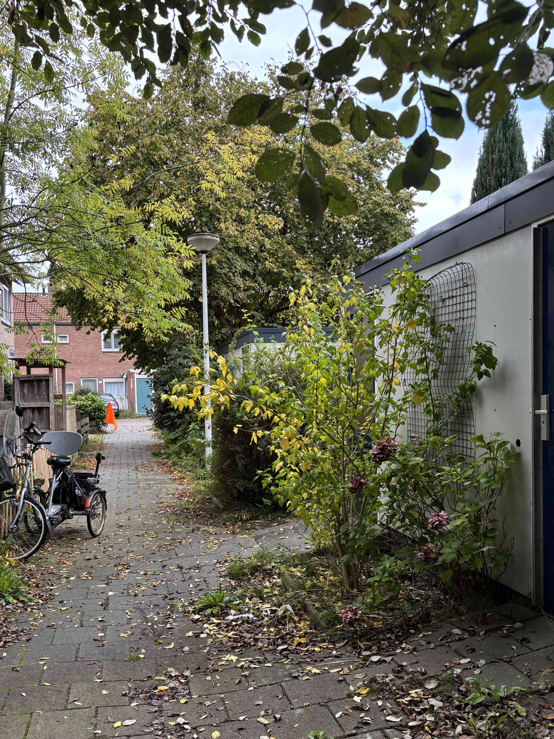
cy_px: 431
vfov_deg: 56.5
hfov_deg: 44.0
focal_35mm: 32
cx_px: 230
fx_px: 683
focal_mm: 5.96
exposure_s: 1/154
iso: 64
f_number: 1.6
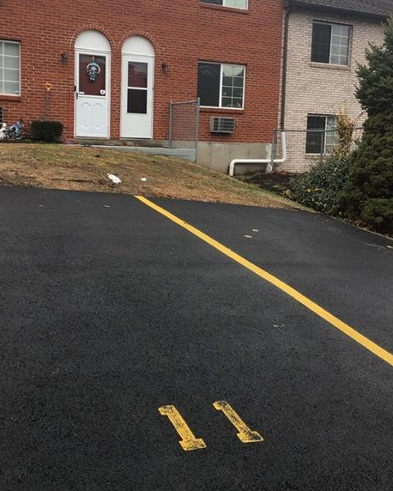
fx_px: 552
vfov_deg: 47.6
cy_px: 195
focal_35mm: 38
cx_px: 190
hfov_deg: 39.2
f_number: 2.2
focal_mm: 4.15
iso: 25
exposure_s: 1/120
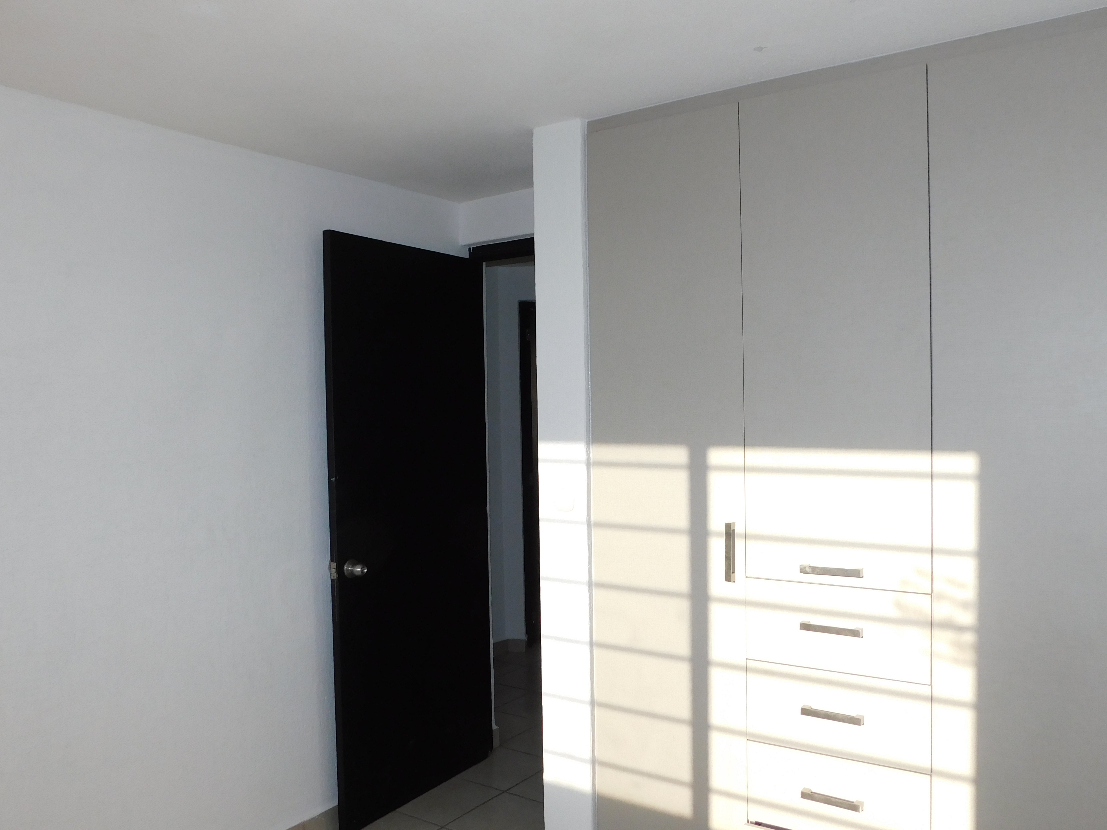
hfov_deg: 64.9
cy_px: 425
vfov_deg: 51.4
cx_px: 645
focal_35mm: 27
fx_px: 863
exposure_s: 1/1000
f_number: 3
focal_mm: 4
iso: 125
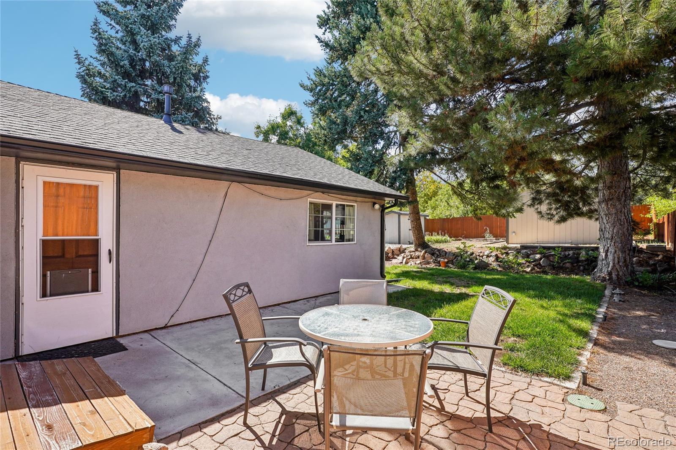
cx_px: 338
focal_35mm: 16
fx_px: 310
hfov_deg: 95.0
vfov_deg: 72.0
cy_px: 225
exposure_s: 1/125
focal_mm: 11
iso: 100
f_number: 8
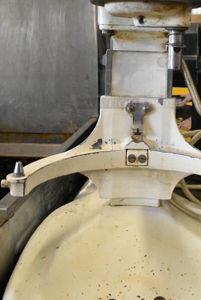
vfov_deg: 41.7
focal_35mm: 46
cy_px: 82
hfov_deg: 29.1
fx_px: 384
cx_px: 133
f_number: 8
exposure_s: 1/250
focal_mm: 20
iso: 6400
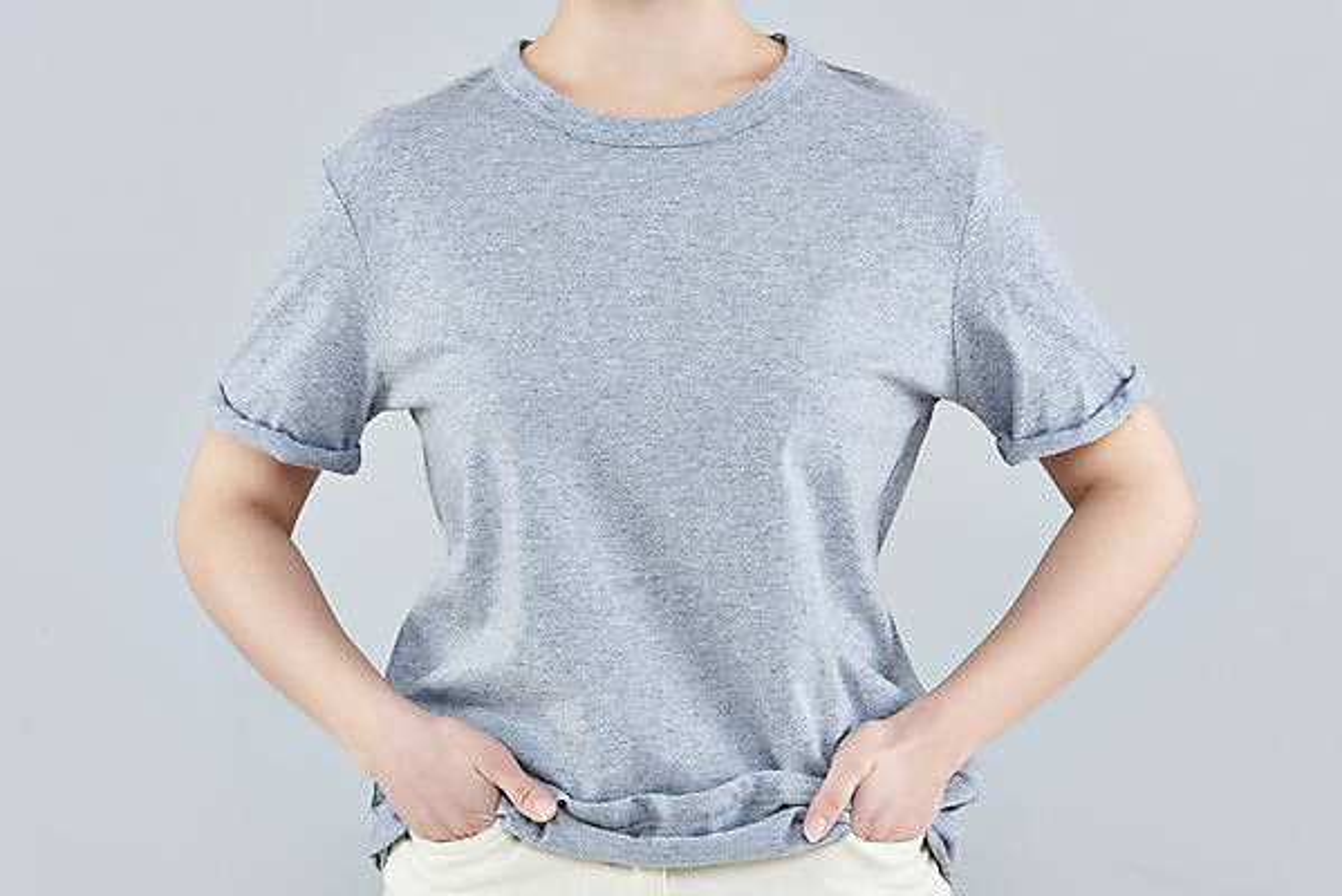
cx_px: 671
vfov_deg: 7.9
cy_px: 448
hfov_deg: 11.7
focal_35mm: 175
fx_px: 6526
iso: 100
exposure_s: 1/125
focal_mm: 175
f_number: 14
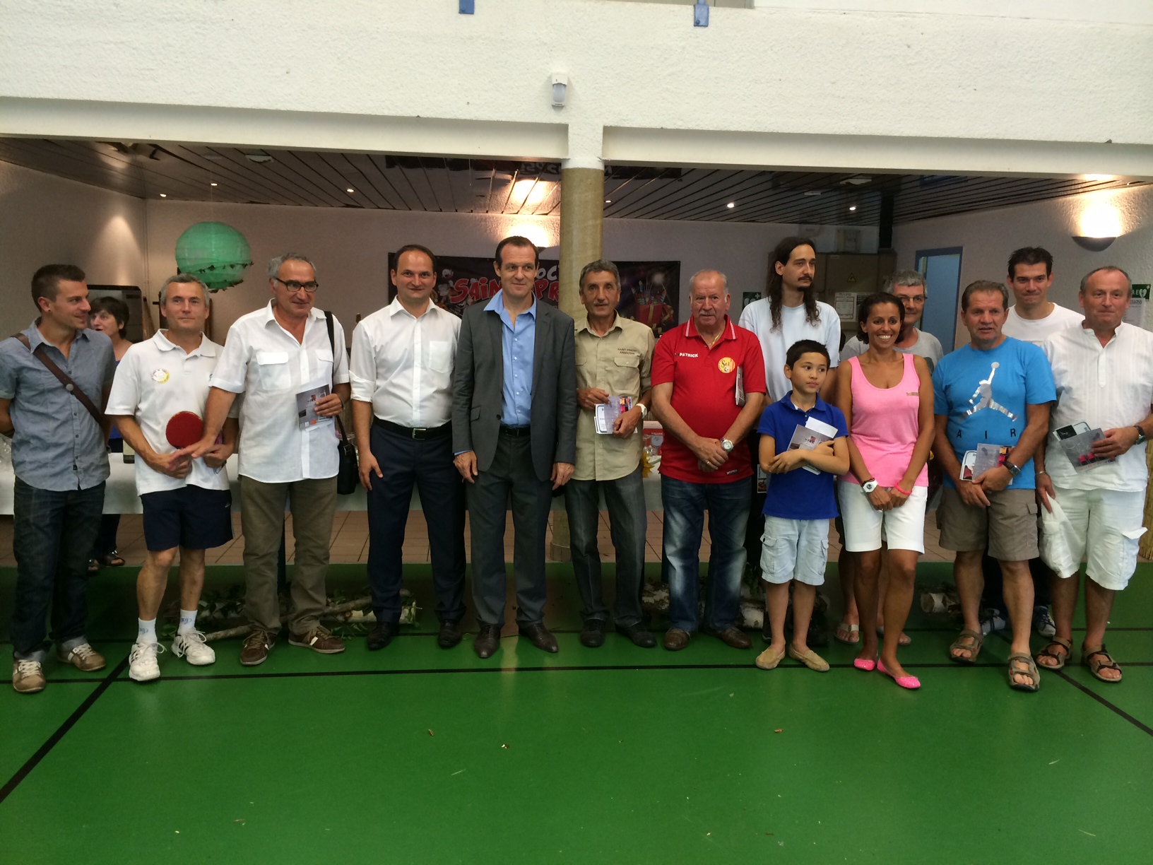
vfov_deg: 46.8
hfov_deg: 60.0
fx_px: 999
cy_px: 432
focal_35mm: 30
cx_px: 576
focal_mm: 4.12
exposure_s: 1/30
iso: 100
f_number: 2.2
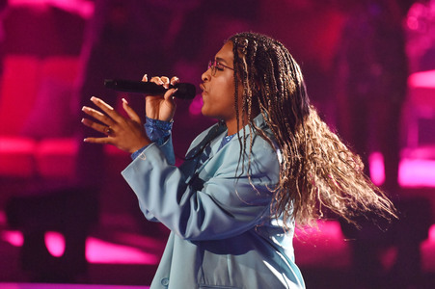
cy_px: 144
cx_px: 218
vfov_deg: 2.7
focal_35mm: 500
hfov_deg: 4.1
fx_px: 6037
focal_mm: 500
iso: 16000
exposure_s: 1/400
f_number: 5.6
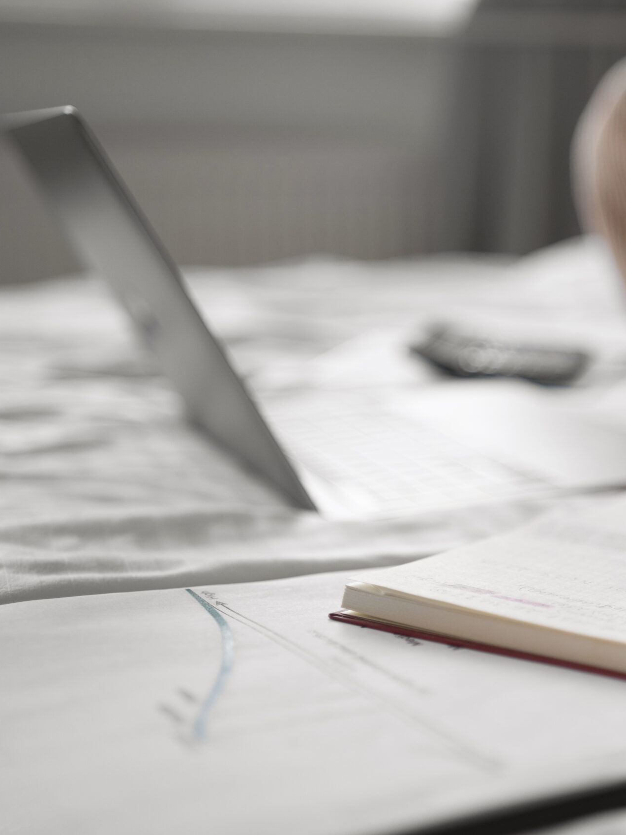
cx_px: 556
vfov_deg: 33.2
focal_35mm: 58
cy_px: 417
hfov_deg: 24.5
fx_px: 1399
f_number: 2.2
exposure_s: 1/500
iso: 800
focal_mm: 40
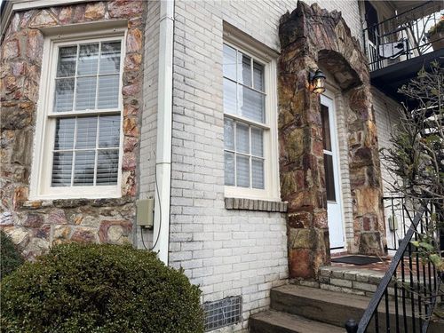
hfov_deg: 71.6
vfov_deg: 56.8
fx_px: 308
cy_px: 166
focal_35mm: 24
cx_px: 222
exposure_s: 1/612
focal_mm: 6.76
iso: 80
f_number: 1.78
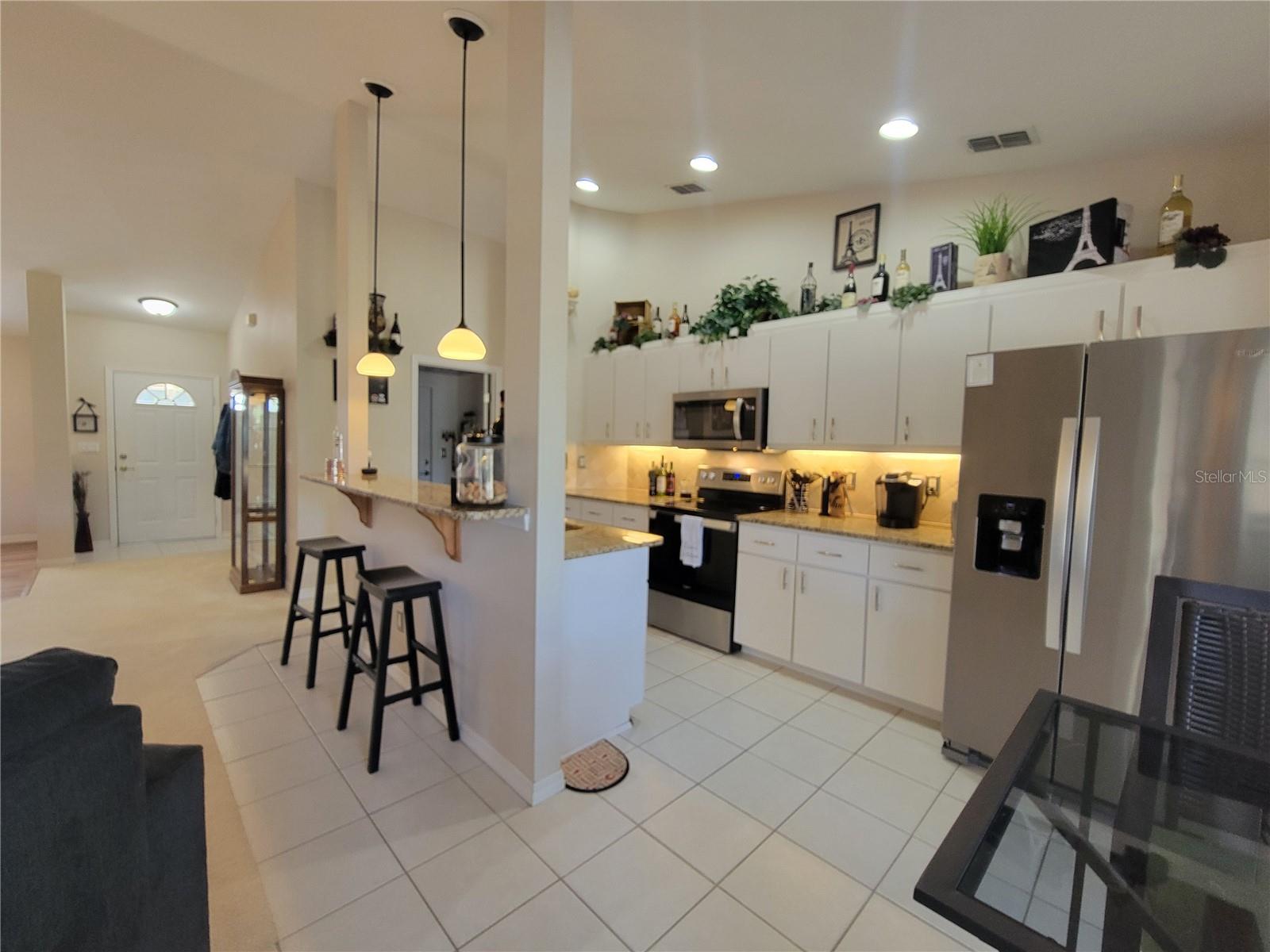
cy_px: 476
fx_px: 477
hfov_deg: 106.2
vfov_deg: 89.9
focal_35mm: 13
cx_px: 635
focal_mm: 2.2
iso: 320
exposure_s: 1/60
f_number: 2.2
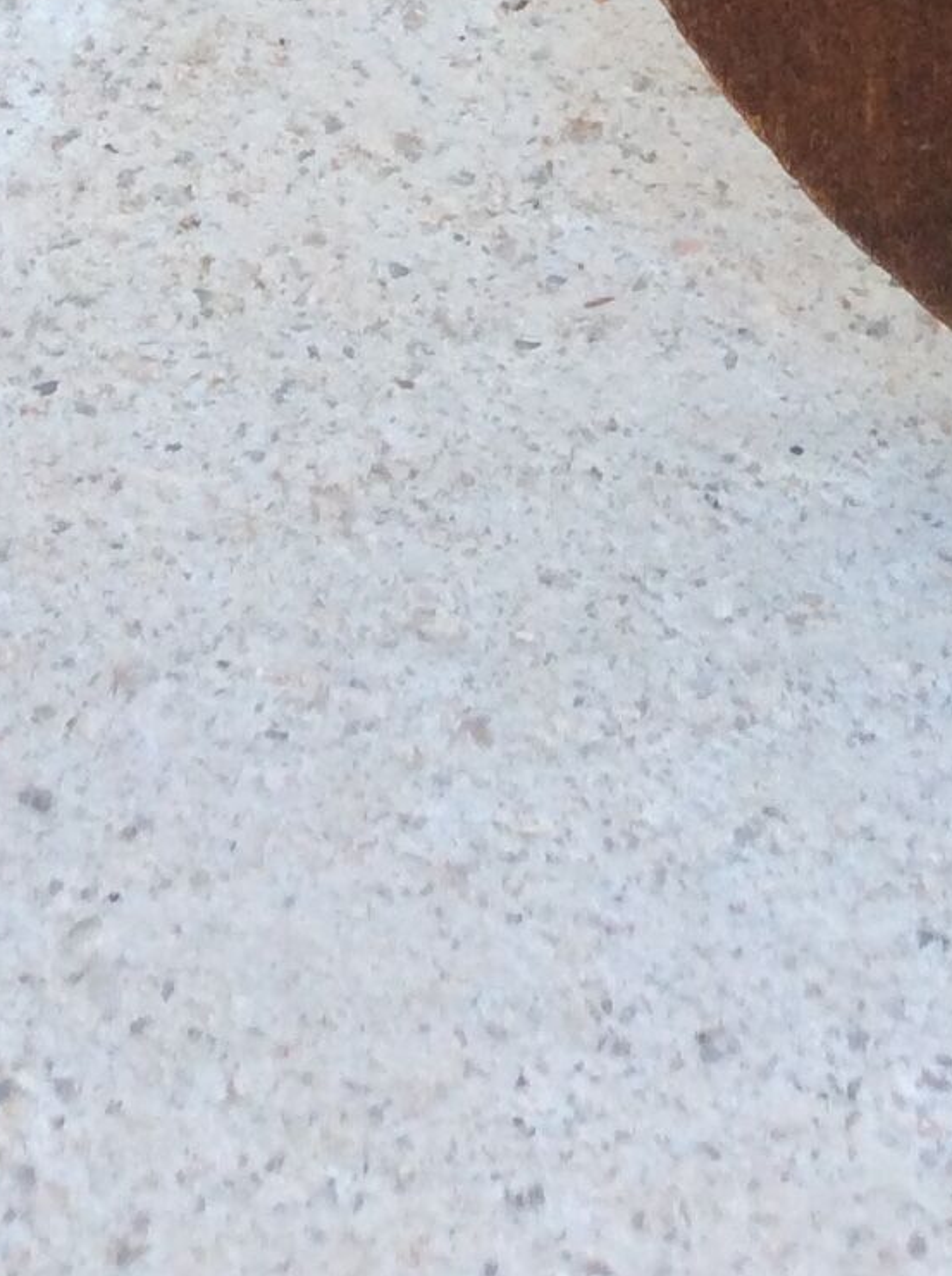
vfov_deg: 15.6
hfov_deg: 13.1
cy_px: -870
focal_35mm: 112
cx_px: 711
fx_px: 4120
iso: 50
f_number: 2.4
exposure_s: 1/100
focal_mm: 3.3
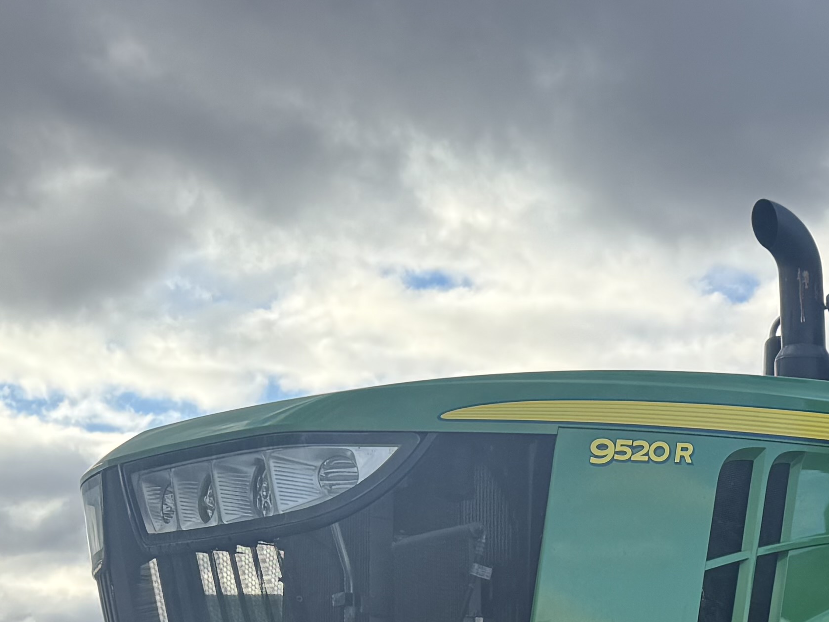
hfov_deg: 21.6
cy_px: 821
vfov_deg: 16.9
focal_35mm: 82
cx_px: 1066
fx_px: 1964
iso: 80
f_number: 1.78
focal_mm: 6.76
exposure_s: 1/1637
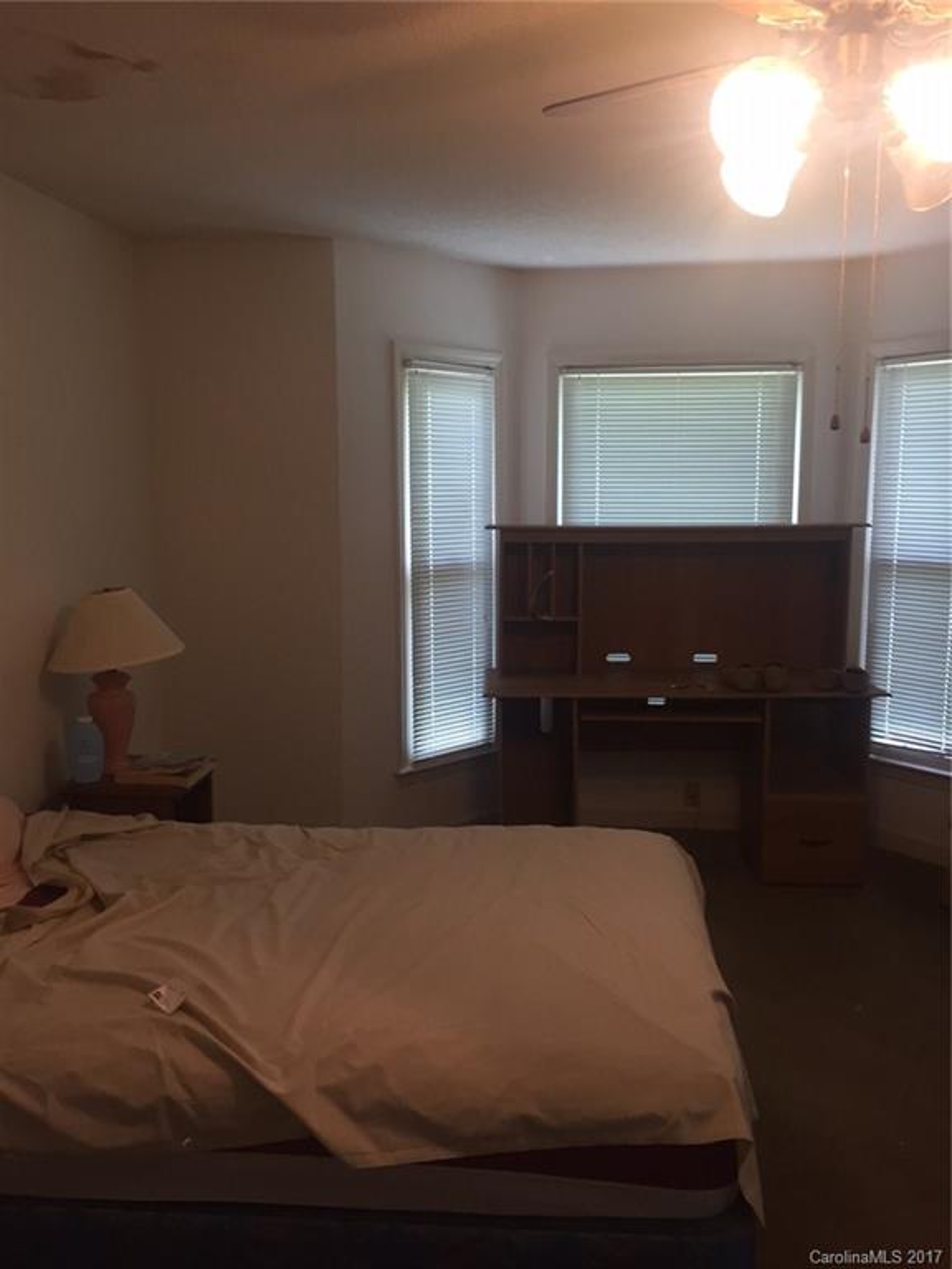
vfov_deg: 61.7
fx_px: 1063
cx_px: 476
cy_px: 634
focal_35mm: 29
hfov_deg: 48.2
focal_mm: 4.15
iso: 80
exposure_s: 1/30
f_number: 2.2
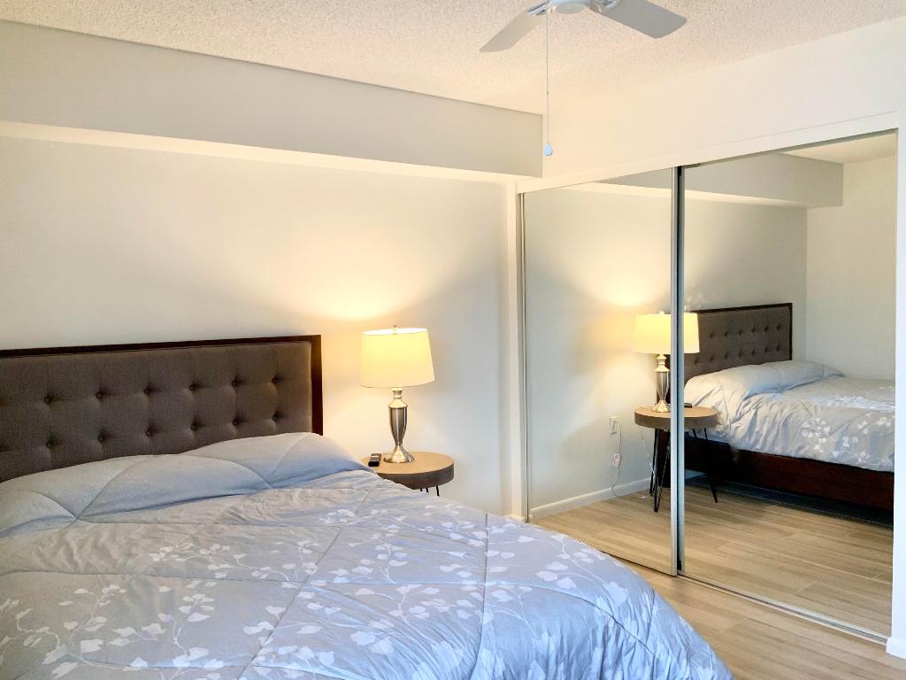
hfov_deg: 61.7
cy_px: 340
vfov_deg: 48.2
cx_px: 453
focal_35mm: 29
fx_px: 759
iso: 80
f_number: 1.8
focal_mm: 3
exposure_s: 1/60
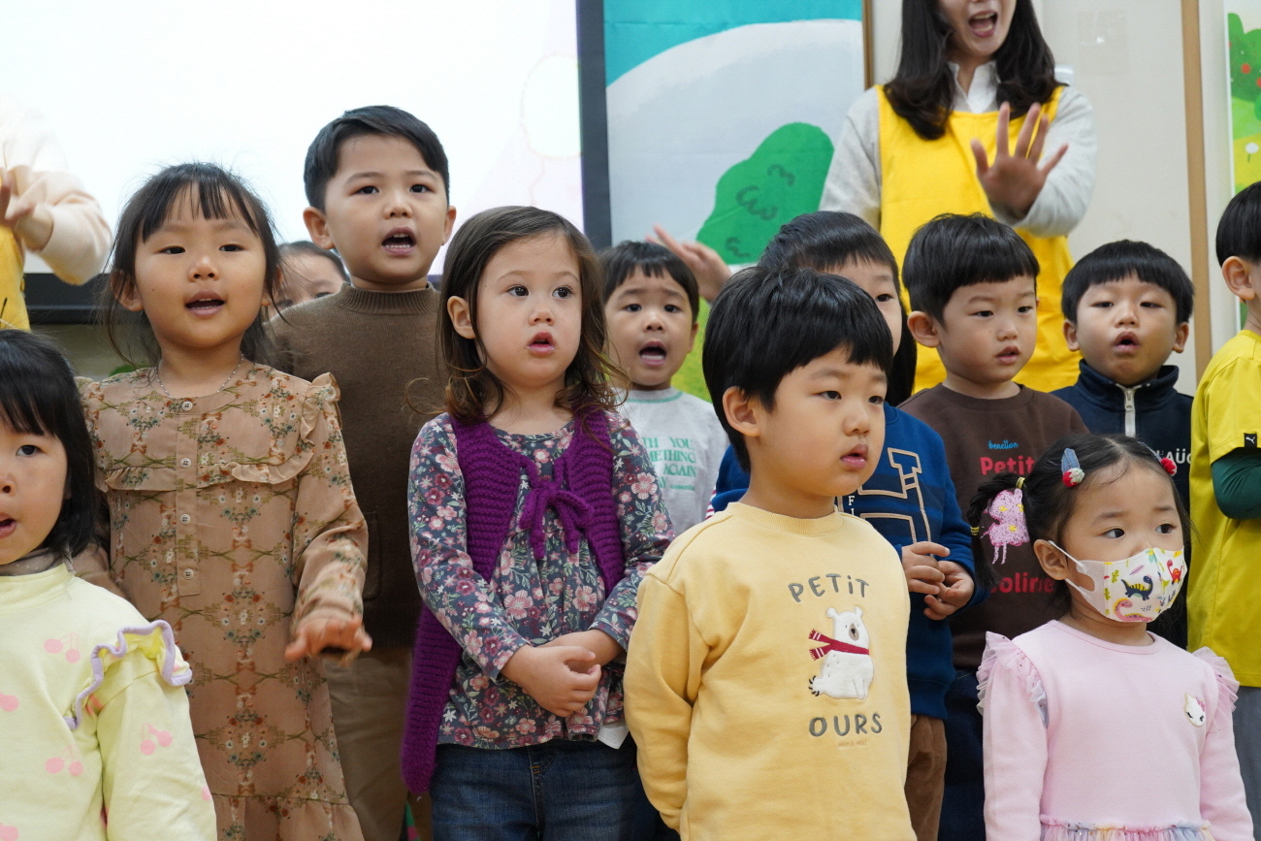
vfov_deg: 22.6
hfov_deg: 33.4
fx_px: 2102
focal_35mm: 60
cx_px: 630
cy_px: 420
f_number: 5.6
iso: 2500
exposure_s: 1/100
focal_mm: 60
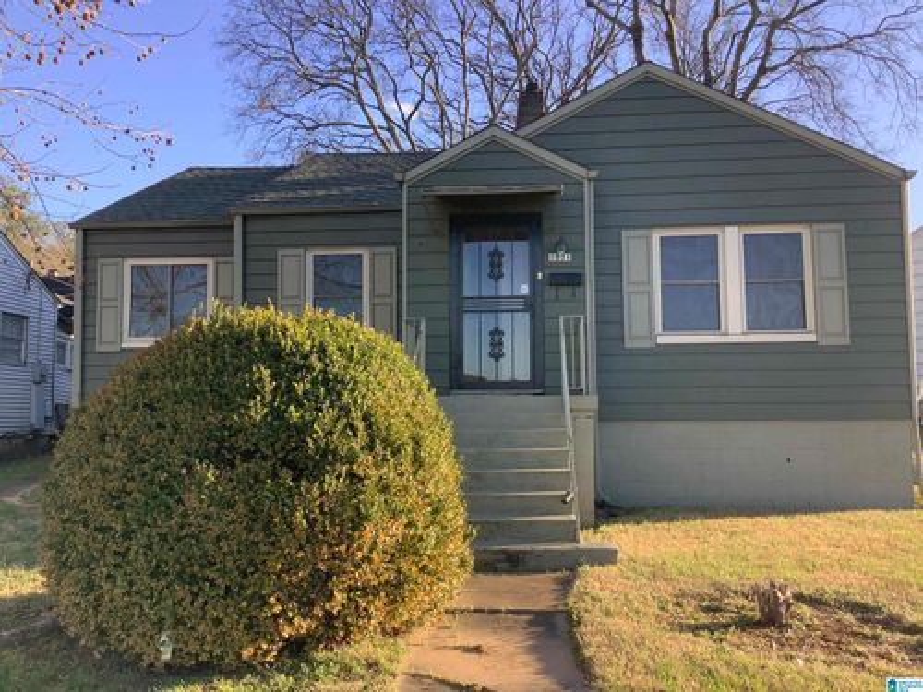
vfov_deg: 45.4
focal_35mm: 31
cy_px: 346
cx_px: 462
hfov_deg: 58.4
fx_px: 827
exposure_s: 1/208
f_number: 2.4
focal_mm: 3.3
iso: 25
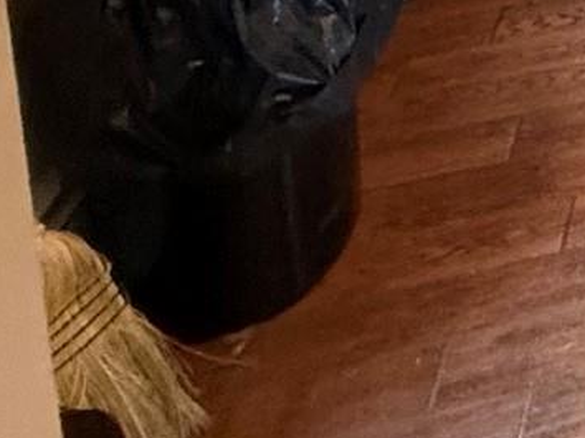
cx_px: 1501
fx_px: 1368
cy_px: -478
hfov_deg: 13.9
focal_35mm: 81
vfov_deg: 14.5
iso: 400
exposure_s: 1/60
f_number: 2.2
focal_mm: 2.22
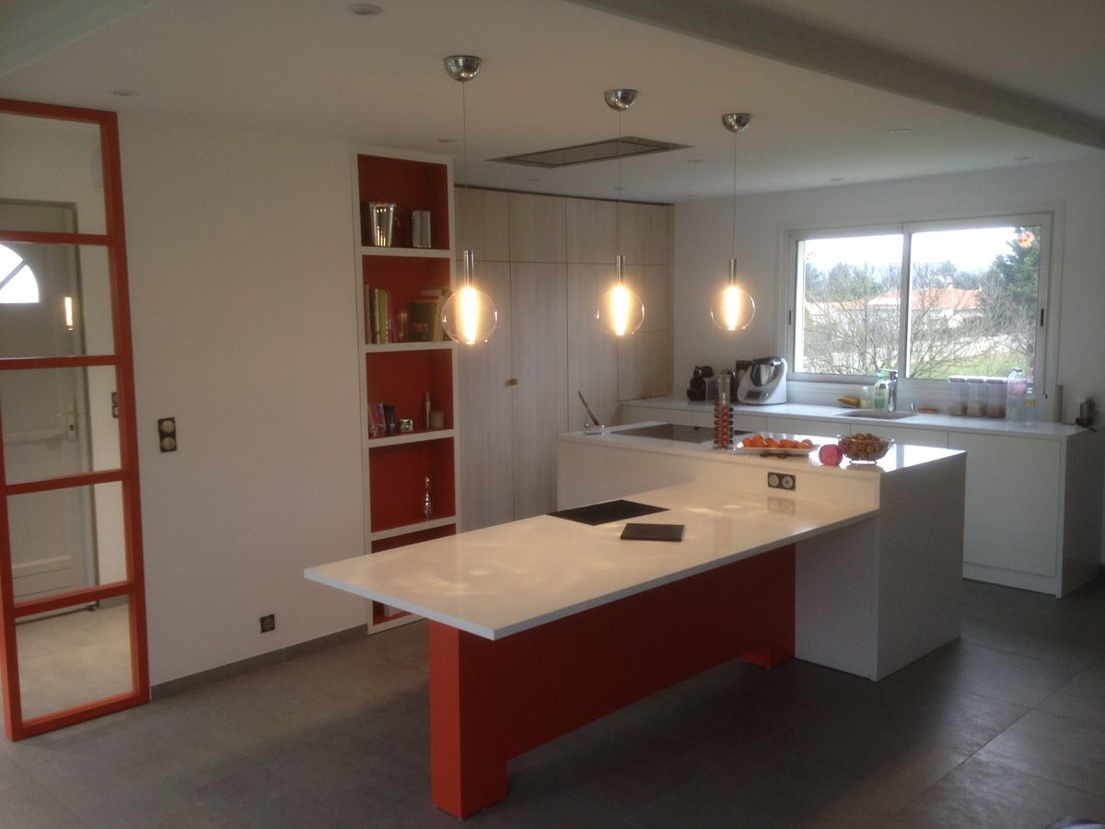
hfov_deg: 55.4
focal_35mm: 33
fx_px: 1053
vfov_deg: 42.9
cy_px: 414
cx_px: 552
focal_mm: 4.12
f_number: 2.4
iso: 64
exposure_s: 1/20
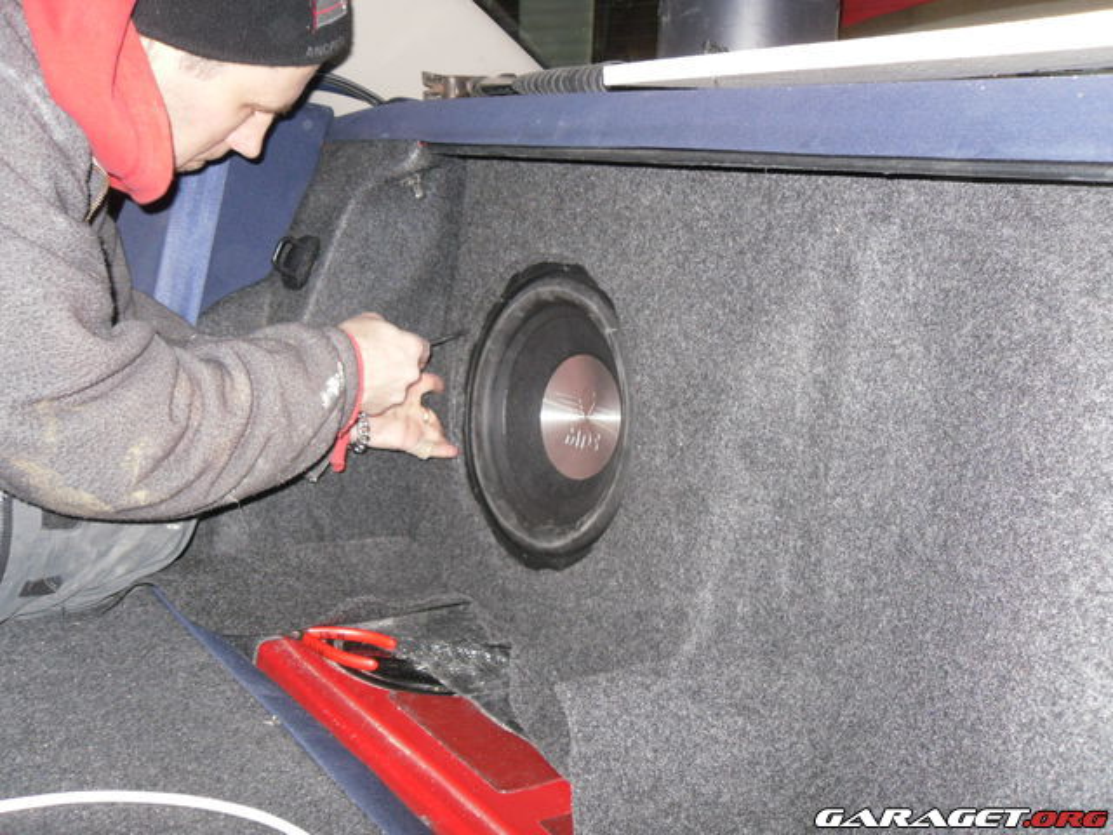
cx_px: 556
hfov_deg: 52.6
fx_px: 1125
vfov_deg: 40.7
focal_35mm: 35
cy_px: 418
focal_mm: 6.3
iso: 200
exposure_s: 1/45
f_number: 3.5
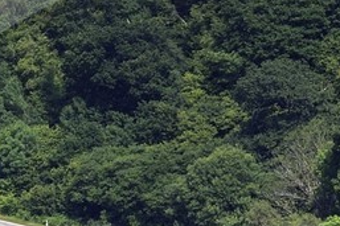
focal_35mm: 1244
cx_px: 261
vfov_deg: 1.1
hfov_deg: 1.7
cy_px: 448
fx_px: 11741
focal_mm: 200
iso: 400
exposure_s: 1/800
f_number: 6.3
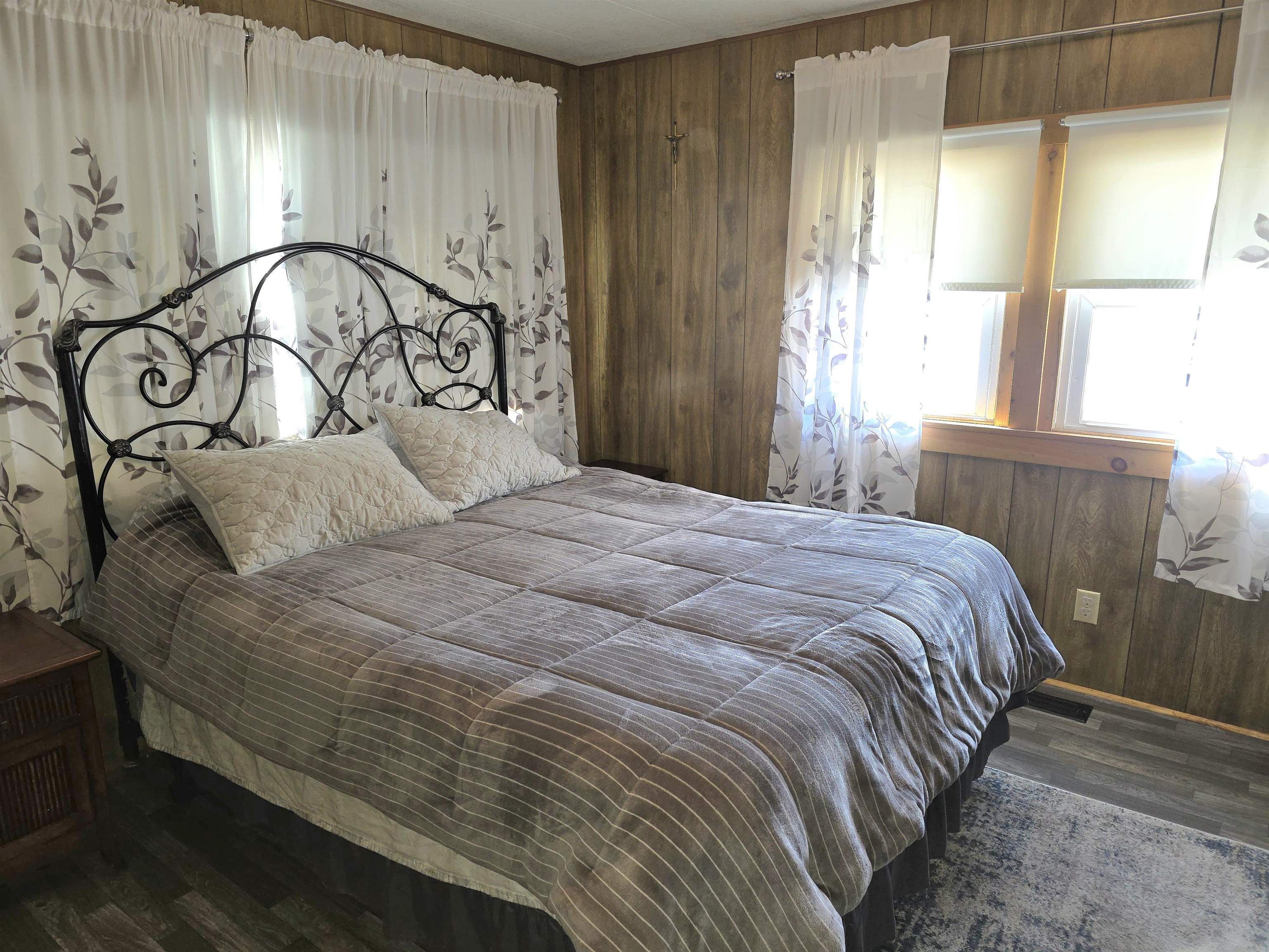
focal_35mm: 23
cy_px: 476
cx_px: 634
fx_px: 843
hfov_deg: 73.9
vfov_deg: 58.9
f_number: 1.7
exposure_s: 1/60.2
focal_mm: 6.3
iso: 125
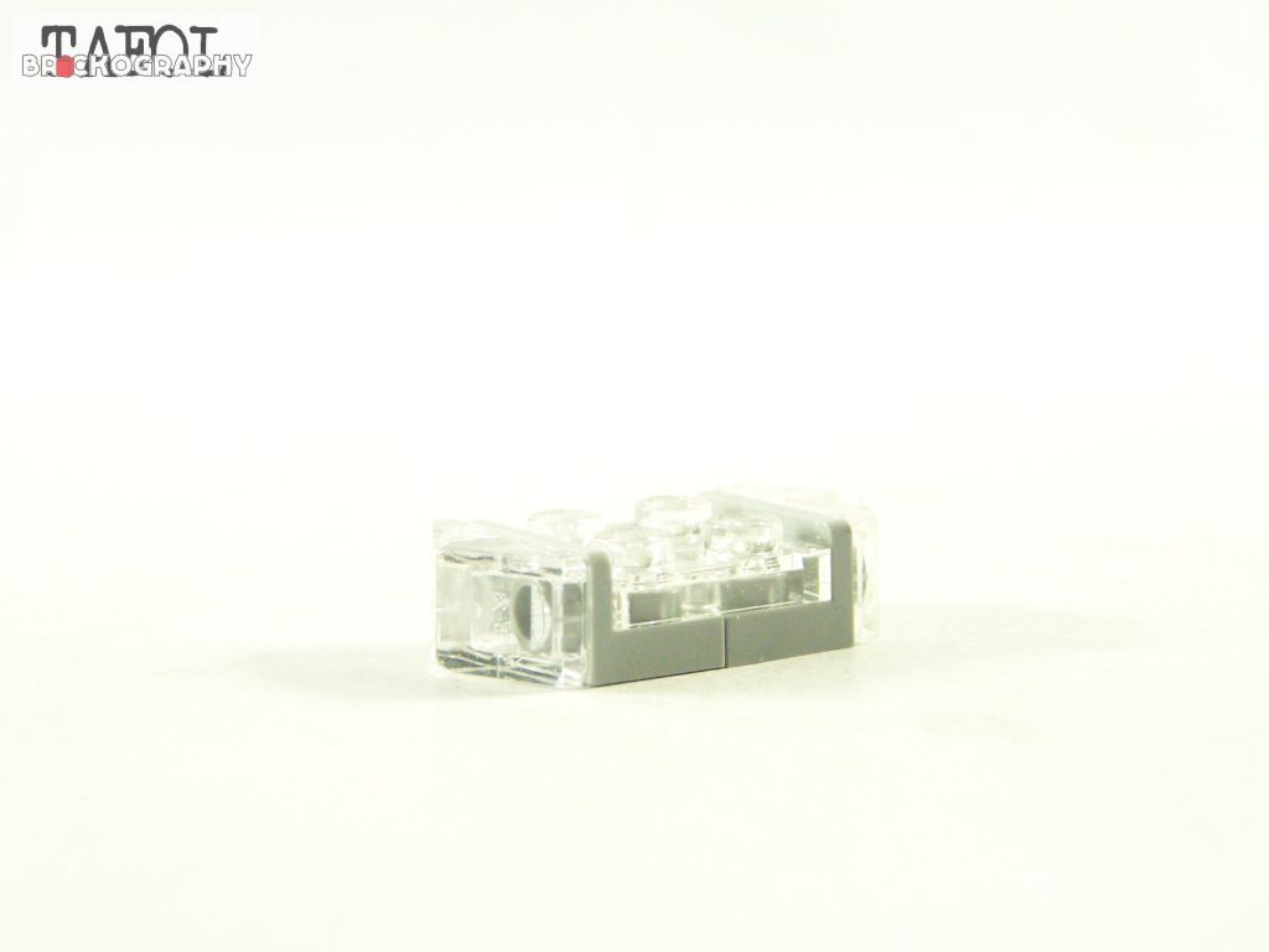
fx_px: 3849
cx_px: 634
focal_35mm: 105
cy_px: 476
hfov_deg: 18.7
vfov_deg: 14.1
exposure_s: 1/60
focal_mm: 17.5
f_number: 3.2
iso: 400
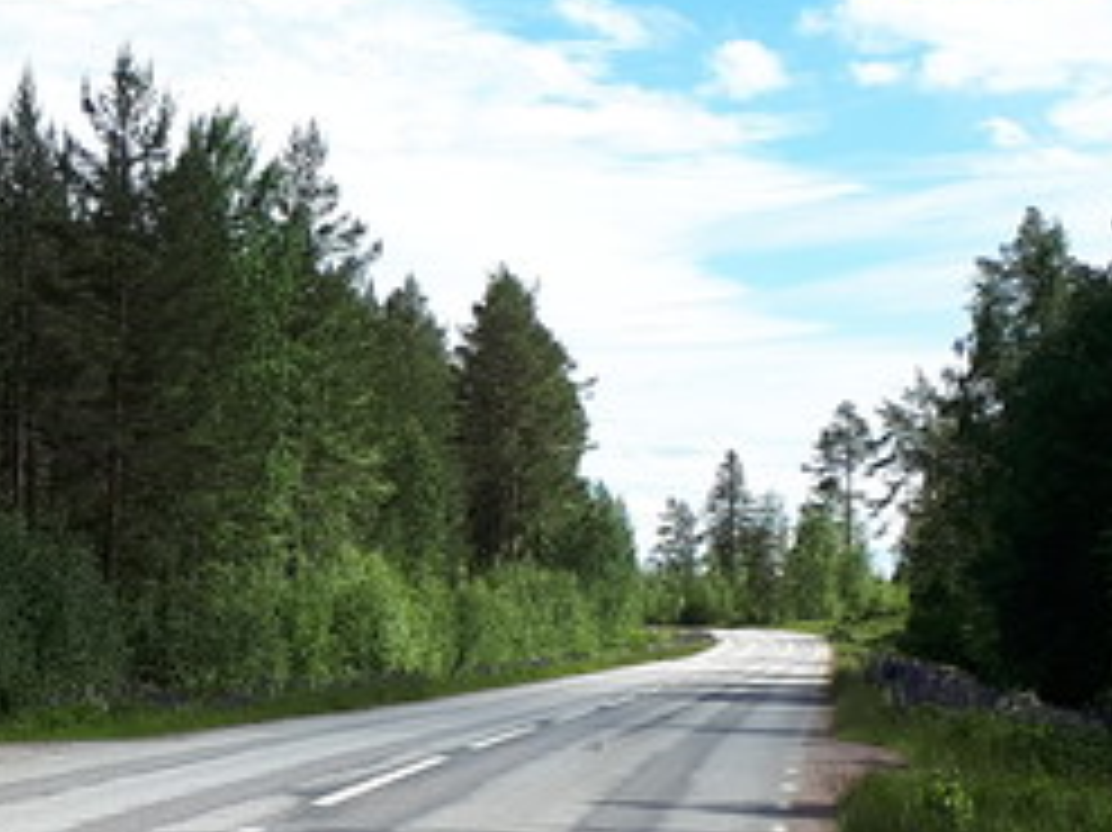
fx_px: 3371
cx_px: -243
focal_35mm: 105
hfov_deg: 17.8
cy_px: 616
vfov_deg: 14.0
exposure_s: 1/977
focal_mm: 3.6
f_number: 1.9
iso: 40
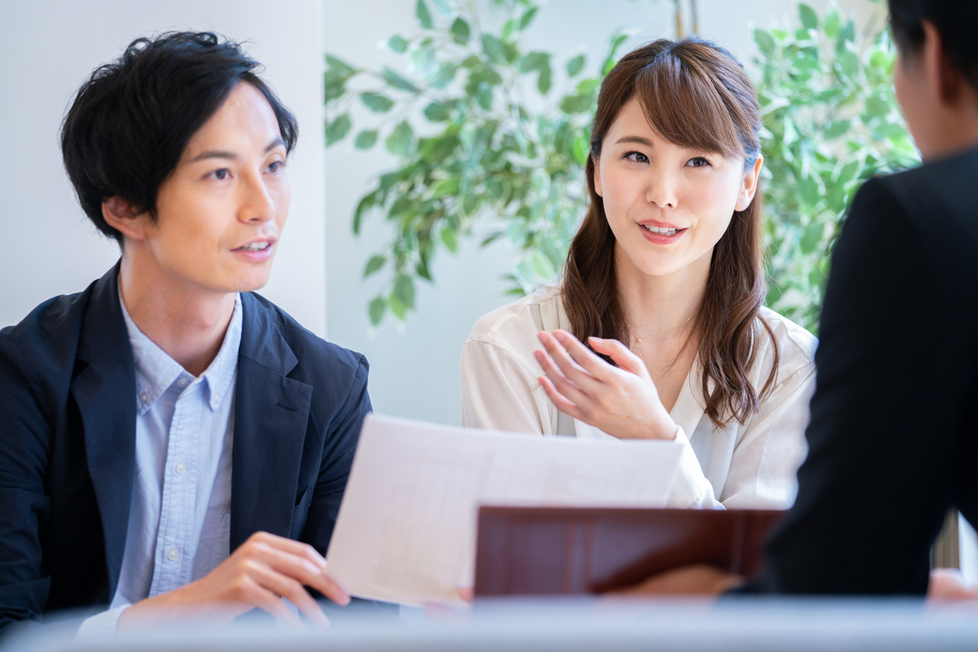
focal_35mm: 147
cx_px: 489
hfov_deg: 14.0
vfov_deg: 9.3
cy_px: 326
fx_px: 3993
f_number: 2.8
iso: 400
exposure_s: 1/100
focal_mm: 147
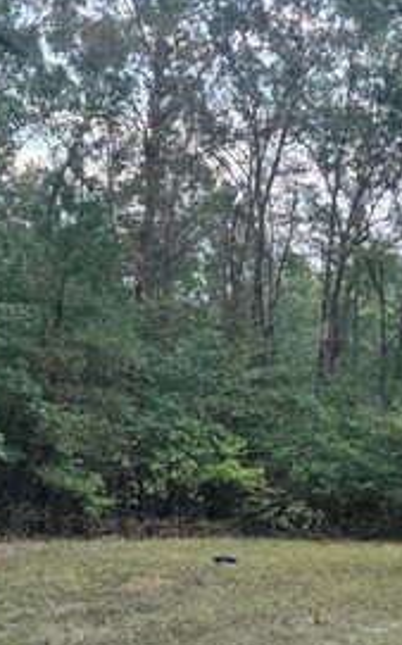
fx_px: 1053
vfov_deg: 33.2
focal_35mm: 60
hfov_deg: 21.4
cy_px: 503
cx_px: 297
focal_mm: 5.4
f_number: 1.8
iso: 160
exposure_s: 1/120
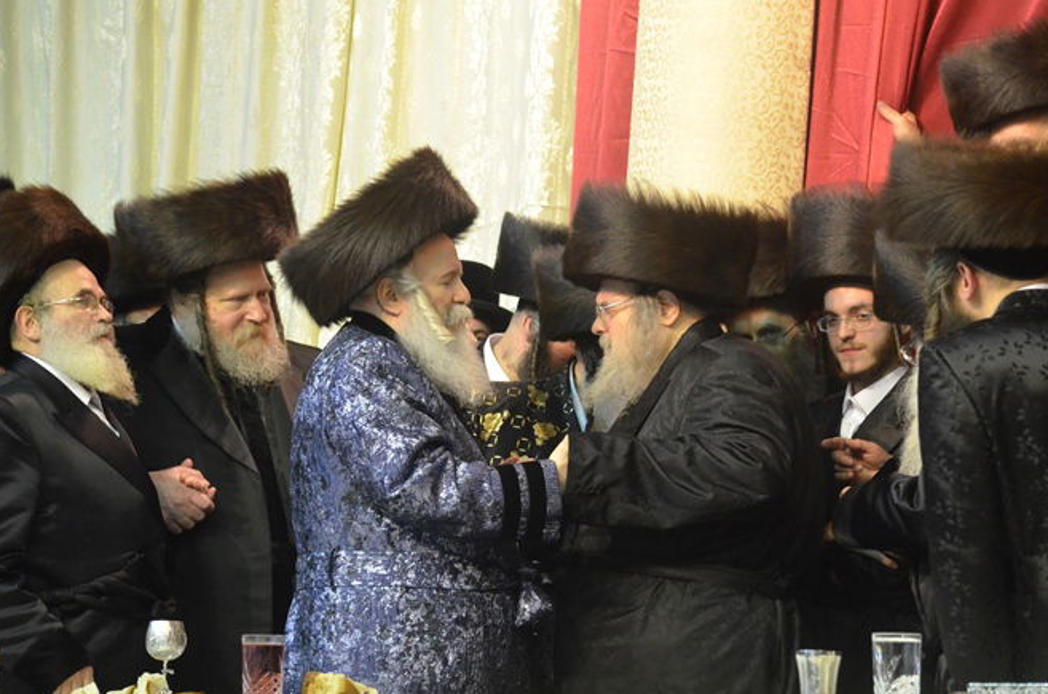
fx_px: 6158
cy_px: 420
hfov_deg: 9.7
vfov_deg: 6.4
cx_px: 515
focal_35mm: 212
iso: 3200
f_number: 4.8
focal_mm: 116
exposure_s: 1/100
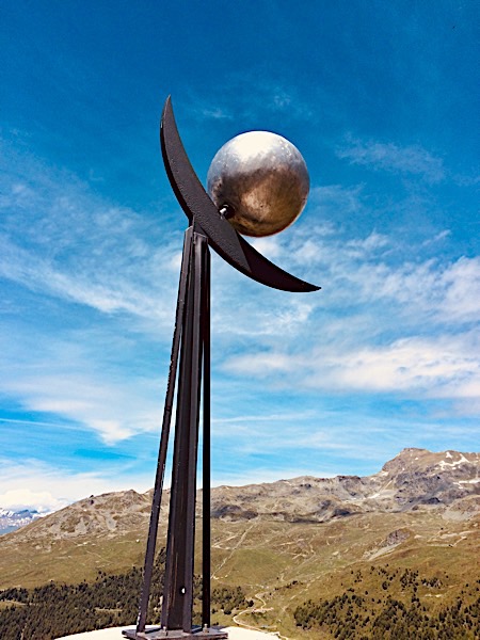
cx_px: 240
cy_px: 320
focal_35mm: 29
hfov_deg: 48.2
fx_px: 536
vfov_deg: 61.7
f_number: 2.2
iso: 32
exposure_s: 1/2564
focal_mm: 4.15
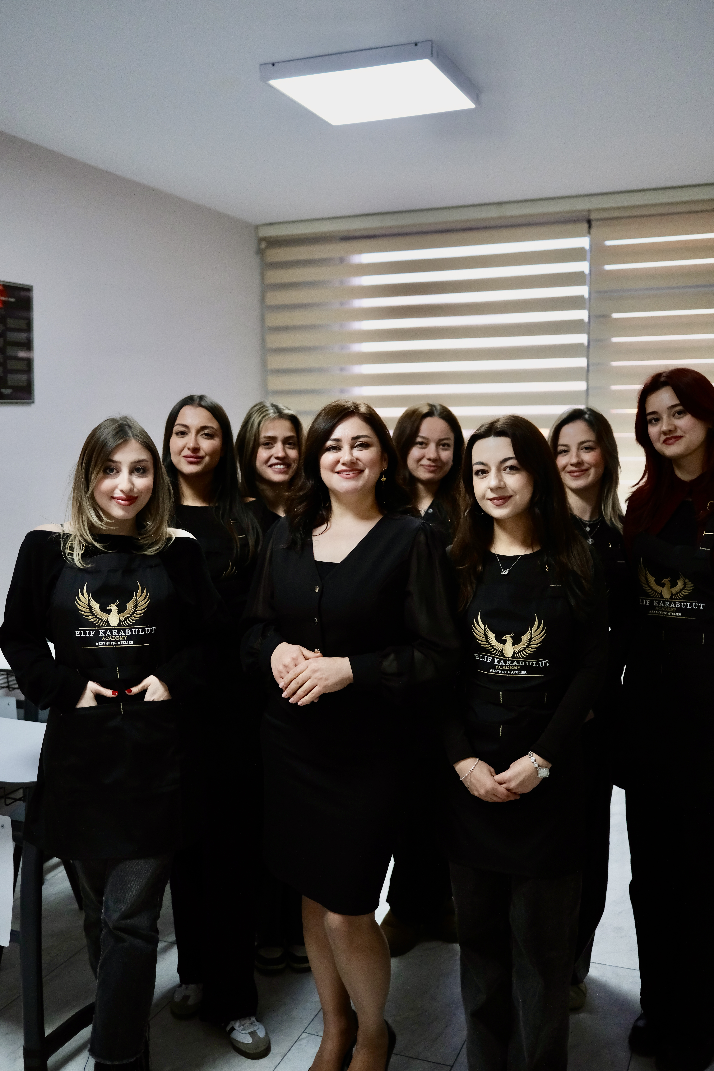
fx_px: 1041
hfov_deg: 37.9
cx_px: 357
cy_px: 536
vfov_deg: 54.4
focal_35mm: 35
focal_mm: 23
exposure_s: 1/1000
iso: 1600
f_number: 1.4
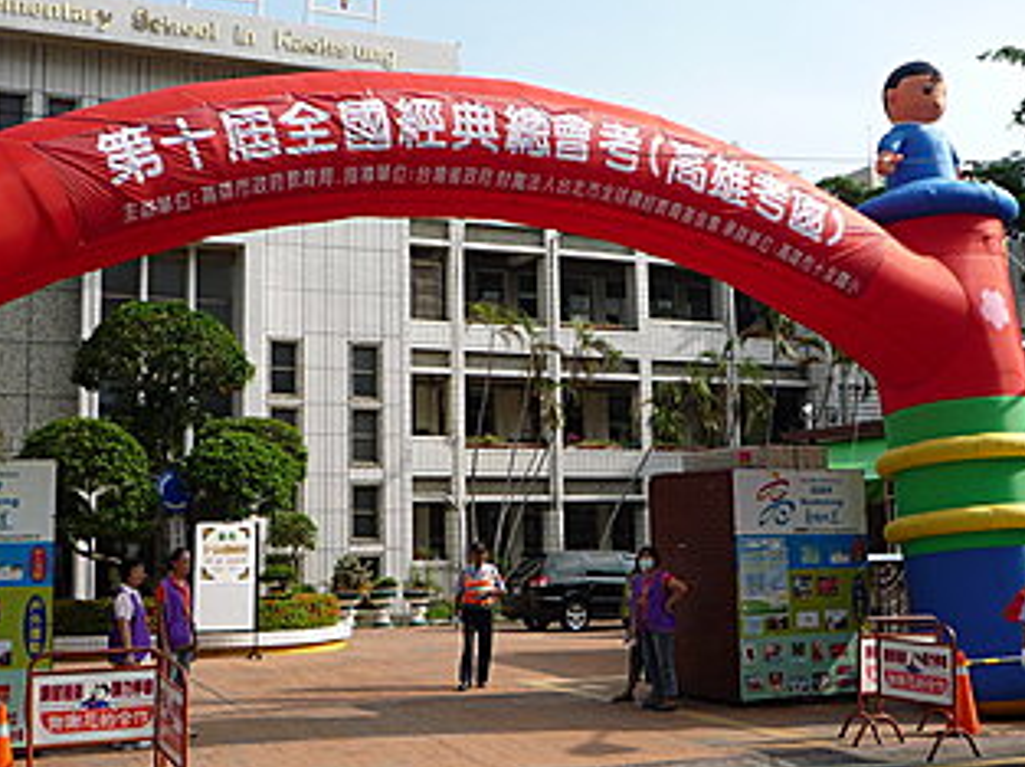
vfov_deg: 30.2
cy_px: 362
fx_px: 1420
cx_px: 498
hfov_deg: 39.7
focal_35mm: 48
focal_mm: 5.3
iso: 100
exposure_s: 1/800
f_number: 4
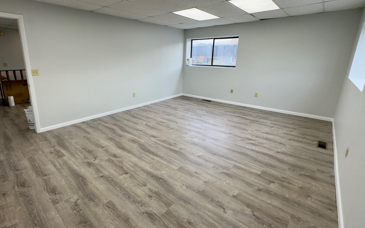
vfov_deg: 64.8
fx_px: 179
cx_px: 157
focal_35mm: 18
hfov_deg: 90.5
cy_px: 101
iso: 40
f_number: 2.2
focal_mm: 2.22
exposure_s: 1/144
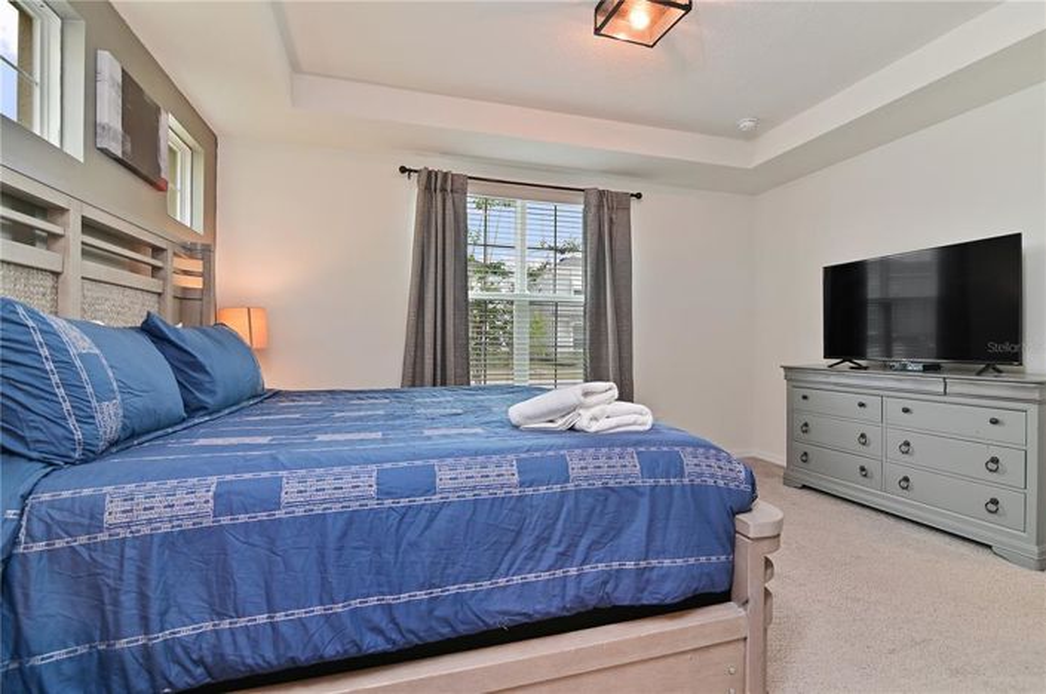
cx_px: 523
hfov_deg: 96.8
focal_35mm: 16
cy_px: 347
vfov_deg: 73.6
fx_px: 464
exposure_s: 1/4
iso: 160
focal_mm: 16
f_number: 8
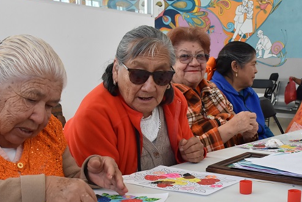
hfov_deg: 33.3
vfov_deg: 22.4
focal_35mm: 60
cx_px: 178
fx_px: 504
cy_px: 158
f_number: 6.3
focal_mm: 22
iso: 800
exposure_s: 1/160
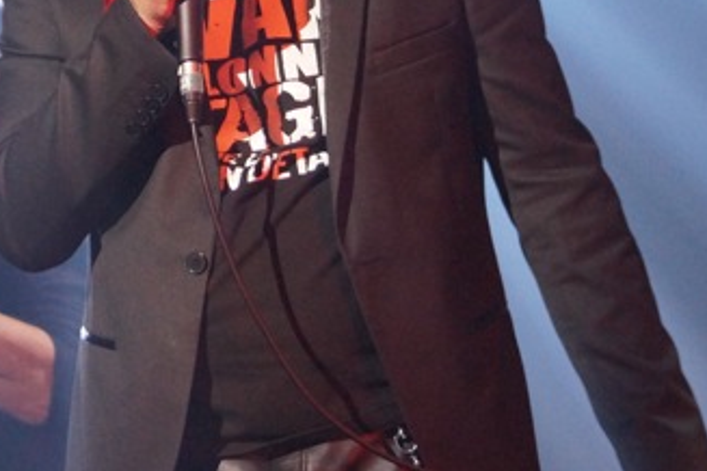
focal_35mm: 257
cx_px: 2
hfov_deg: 8.0
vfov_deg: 5.3
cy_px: 12
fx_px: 5047
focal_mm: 70
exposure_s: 1/160
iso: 2000
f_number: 4
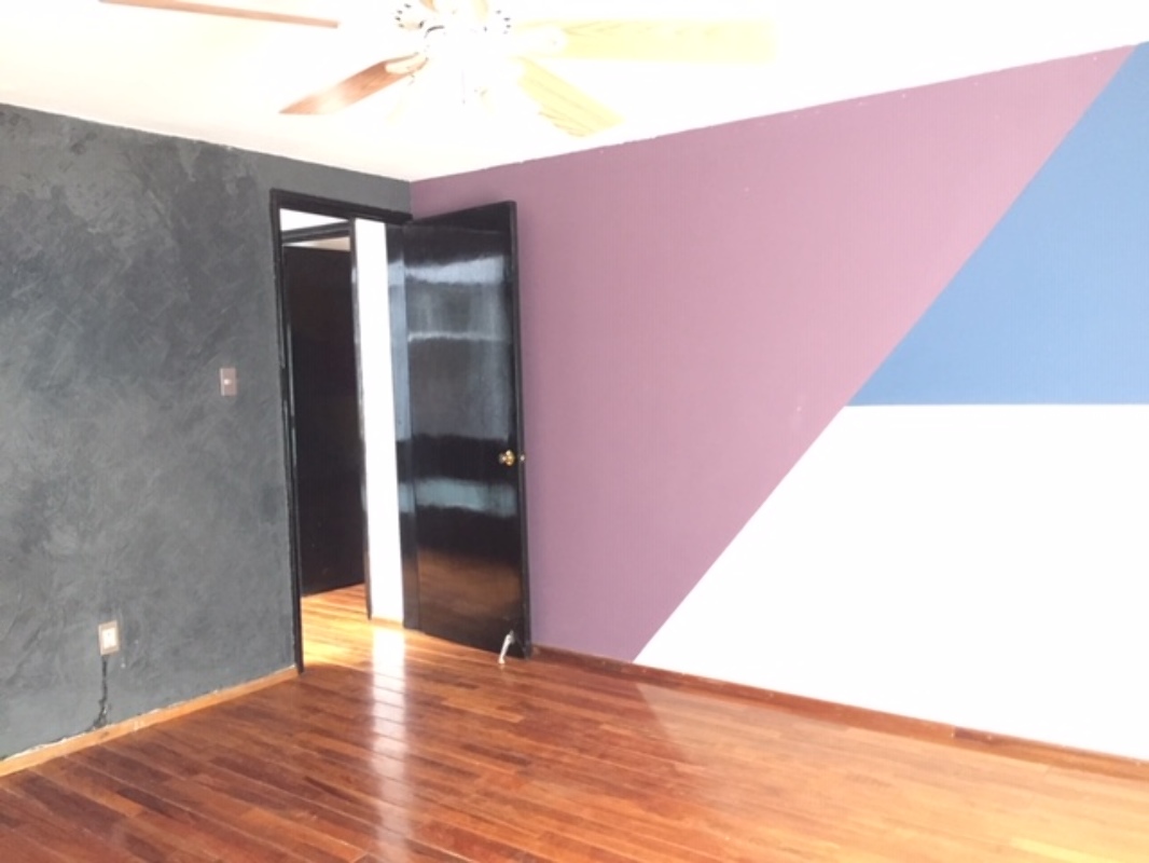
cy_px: 432
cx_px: 574
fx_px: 963
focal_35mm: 29
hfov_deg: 61.6
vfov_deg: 48.2
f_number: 2.2
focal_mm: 4.15
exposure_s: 1/15
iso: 320
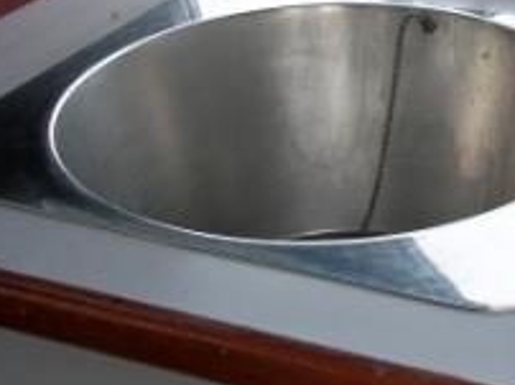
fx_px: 1189
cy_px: 46
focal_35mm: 80
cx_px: 474
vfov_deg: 18.1
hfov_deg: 23.7
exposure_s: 1/200
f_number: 3.1
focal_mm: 6.5
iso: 80
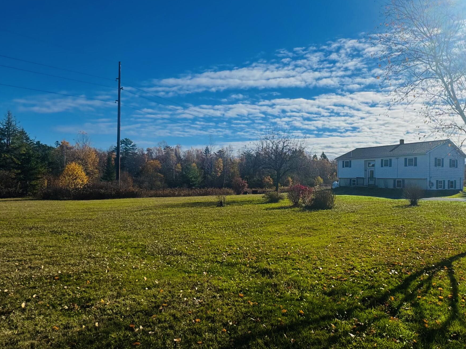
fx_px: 323
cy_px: 173
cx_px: 325
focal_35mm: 24
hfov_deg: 68.7
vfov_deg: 56.8
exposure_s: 1/4630
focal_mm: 2.22
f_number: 2.2
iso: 40
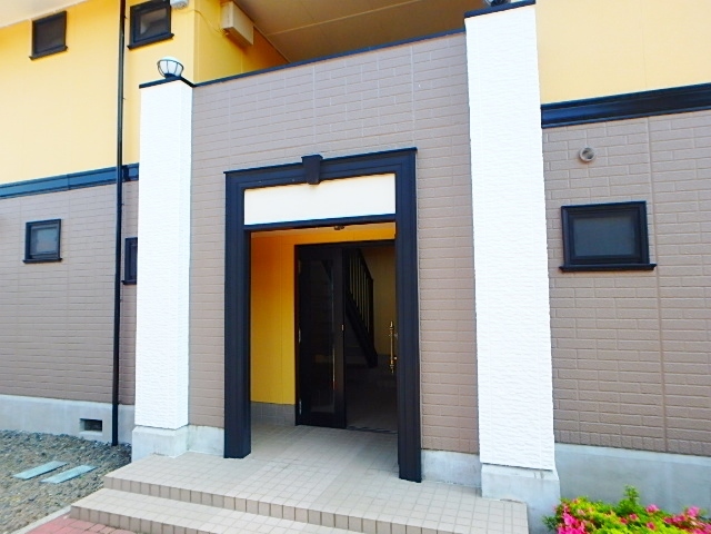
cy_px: 267
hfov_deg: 79.0
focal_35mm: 21
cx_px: 356
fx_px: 431
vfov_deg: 63.4
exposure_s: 1/200
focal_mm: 3.7
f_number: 3.5
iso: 125
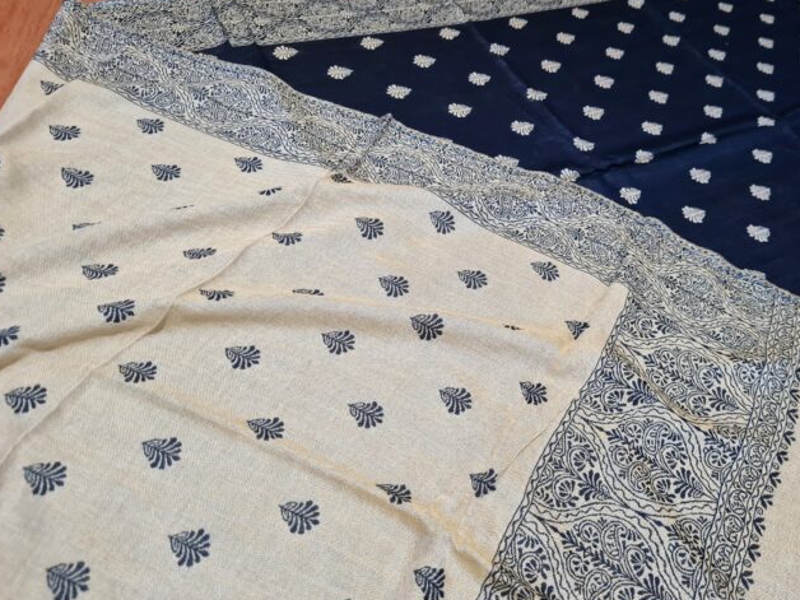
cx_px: 434
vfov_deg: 48.2
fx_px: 670
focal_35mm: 29
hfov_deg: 61.6
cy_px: 295
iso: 500
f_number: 1.8
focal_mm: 5.4
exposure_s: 1/30
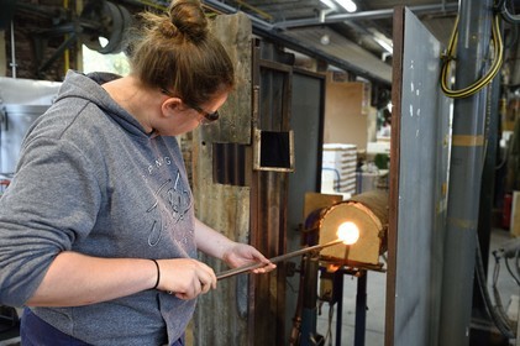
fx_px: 462
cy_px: 173
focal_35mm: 32
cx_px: 260
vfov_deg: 41.1
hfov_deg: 58.8
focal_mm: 32
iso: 1600
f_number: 4.5
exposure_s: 1/100
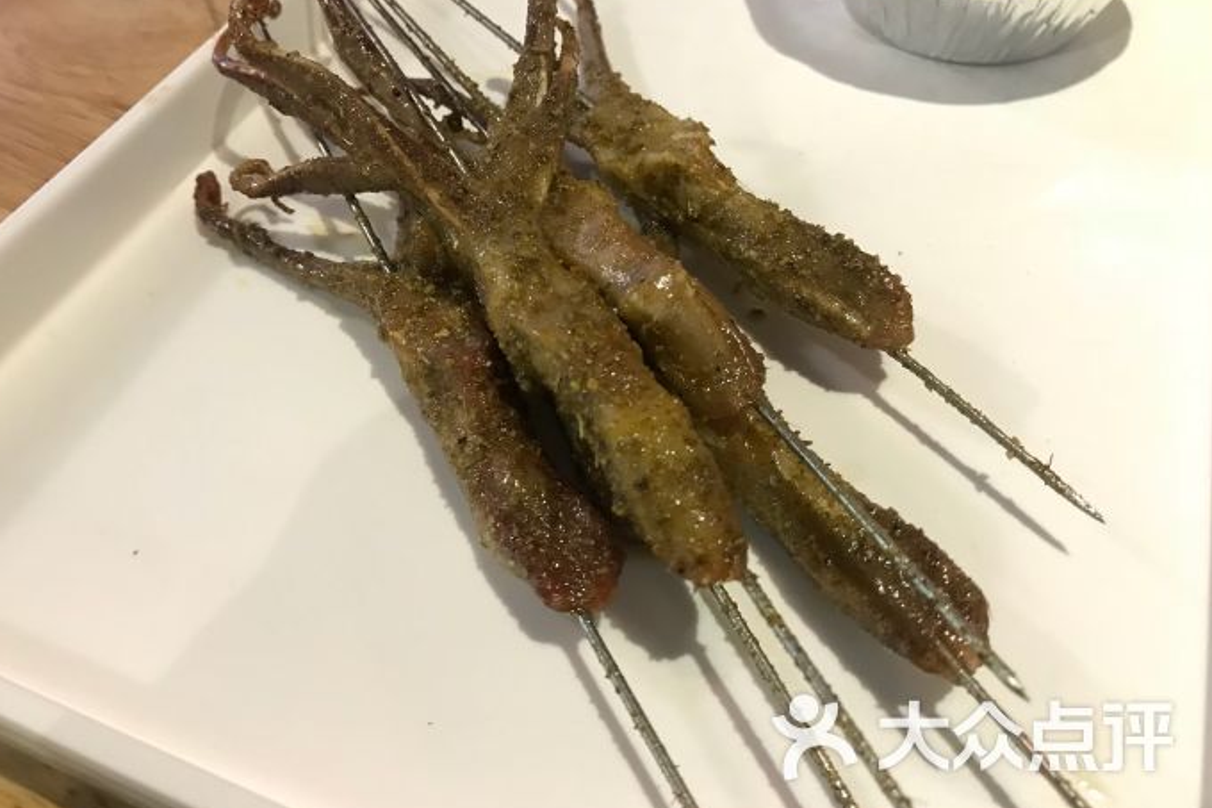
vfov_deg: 43.5
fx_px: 1010
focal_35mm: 30
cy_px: 361
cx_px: 595
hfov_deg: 61.9
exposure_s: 1/17
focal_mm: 3.99
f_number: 1.8
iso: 100
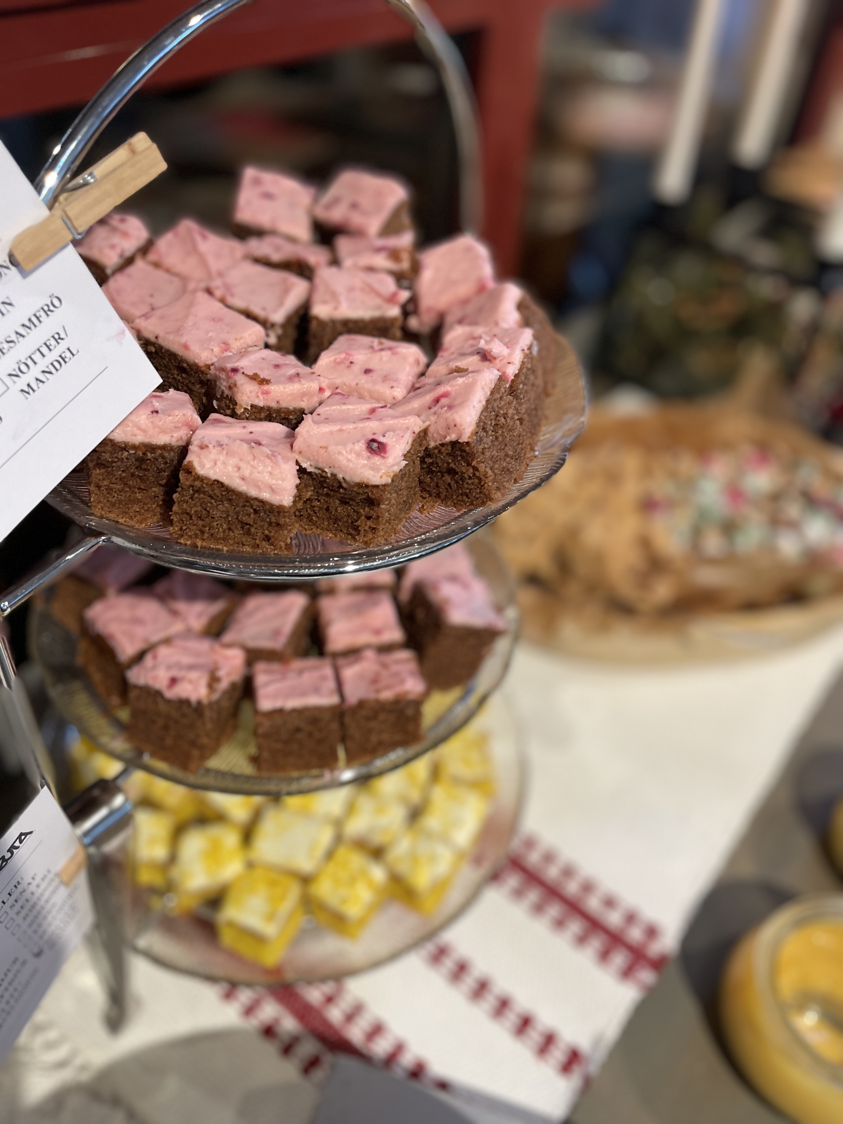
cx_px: 422
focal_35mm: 26
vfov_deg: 67.3
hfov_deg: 53.1
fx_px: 844
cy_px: 562
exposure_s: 1/50
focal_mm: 4.2
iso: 160
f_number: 1.6
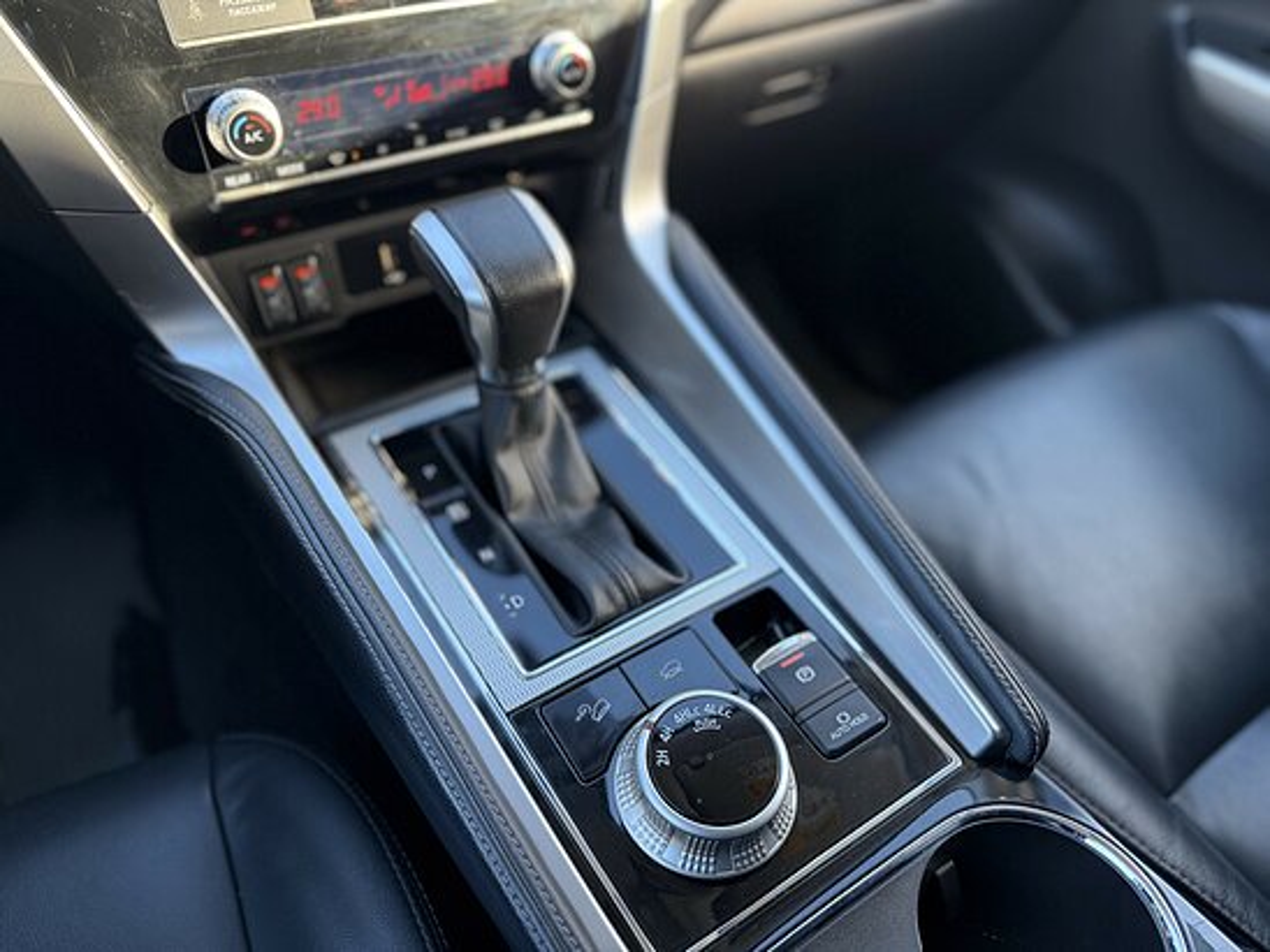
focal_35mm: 24
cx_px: 635
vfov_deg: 56.8
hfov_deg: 71.6
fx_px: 881
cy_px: 476
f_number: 1.78
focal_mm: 6.76
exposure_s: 1/121
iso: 125
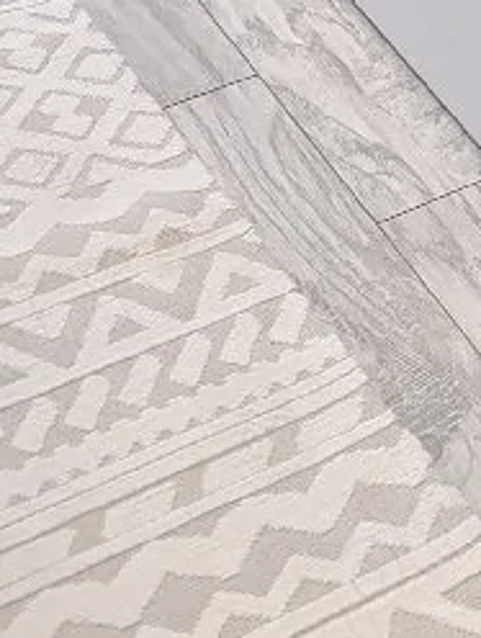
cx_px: 767
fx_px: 2271
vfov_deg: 12.8
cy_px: -828
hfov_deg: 11.5
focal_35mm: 123
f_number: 1.6
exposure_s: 1/50
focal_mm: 6.14
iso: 640
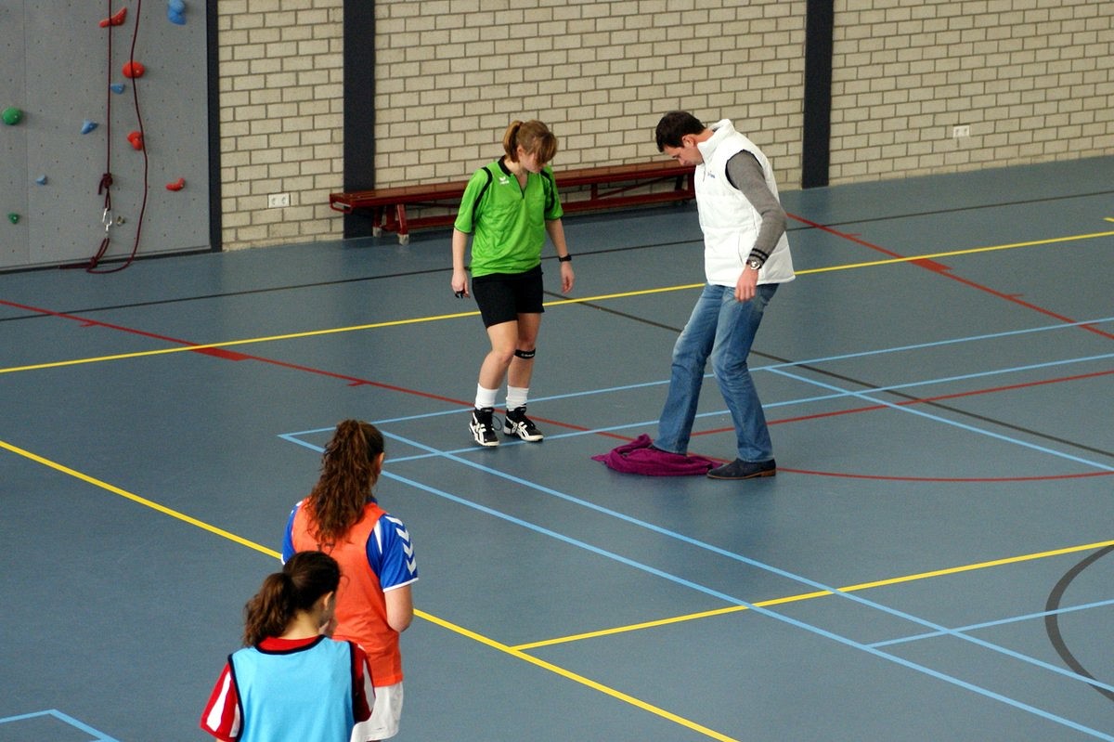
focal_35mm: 105
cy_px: 371
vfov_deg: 13.0
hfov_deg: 19.5
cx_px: 557
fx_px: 3248
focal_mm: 70
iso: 800
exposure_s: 1/200
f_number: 4
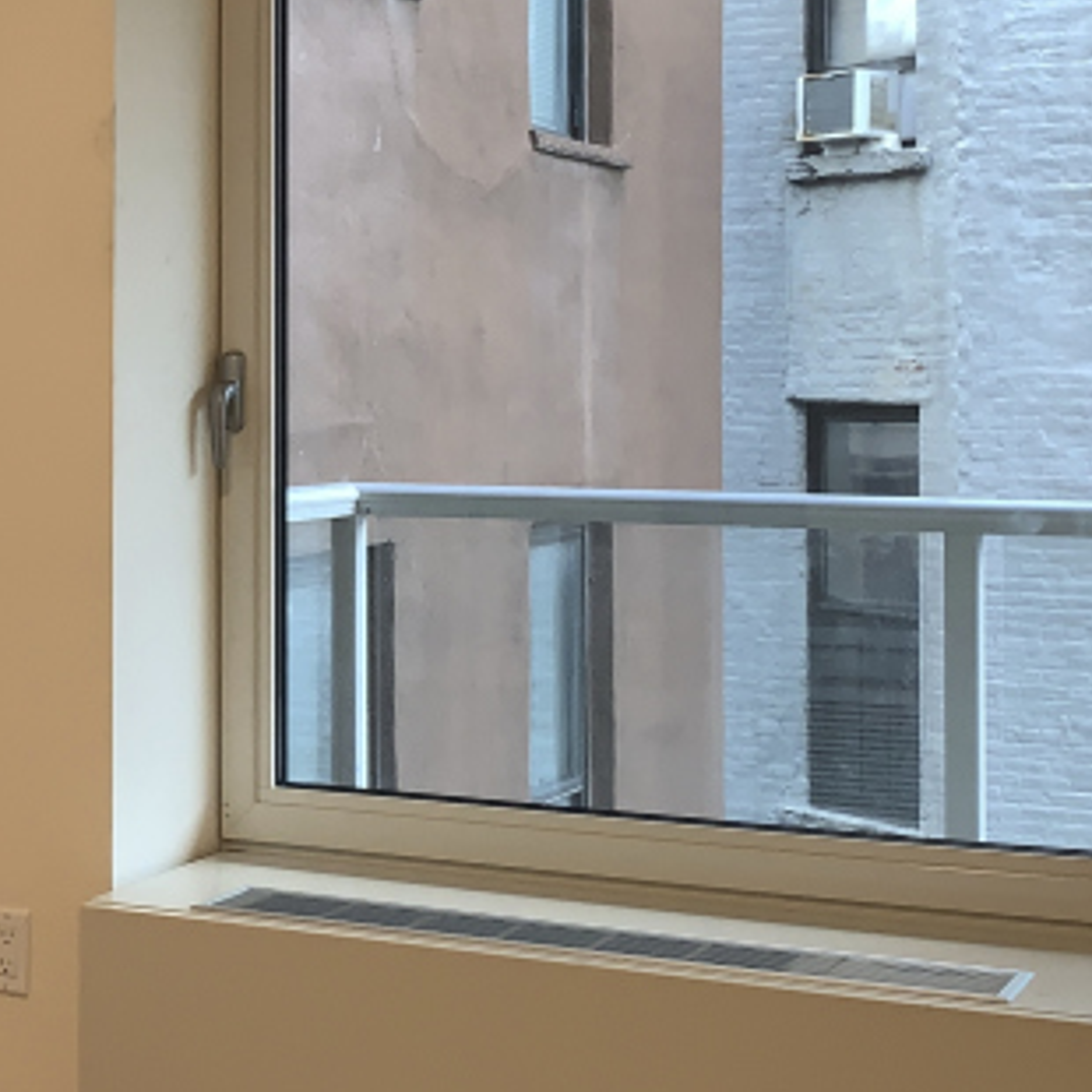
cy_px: 359
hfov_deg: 22.5
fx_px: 2677
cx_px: 93
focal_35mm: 75
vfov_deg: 23.0
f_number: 1.8
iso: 40
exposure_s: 1/59
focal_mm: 4.25
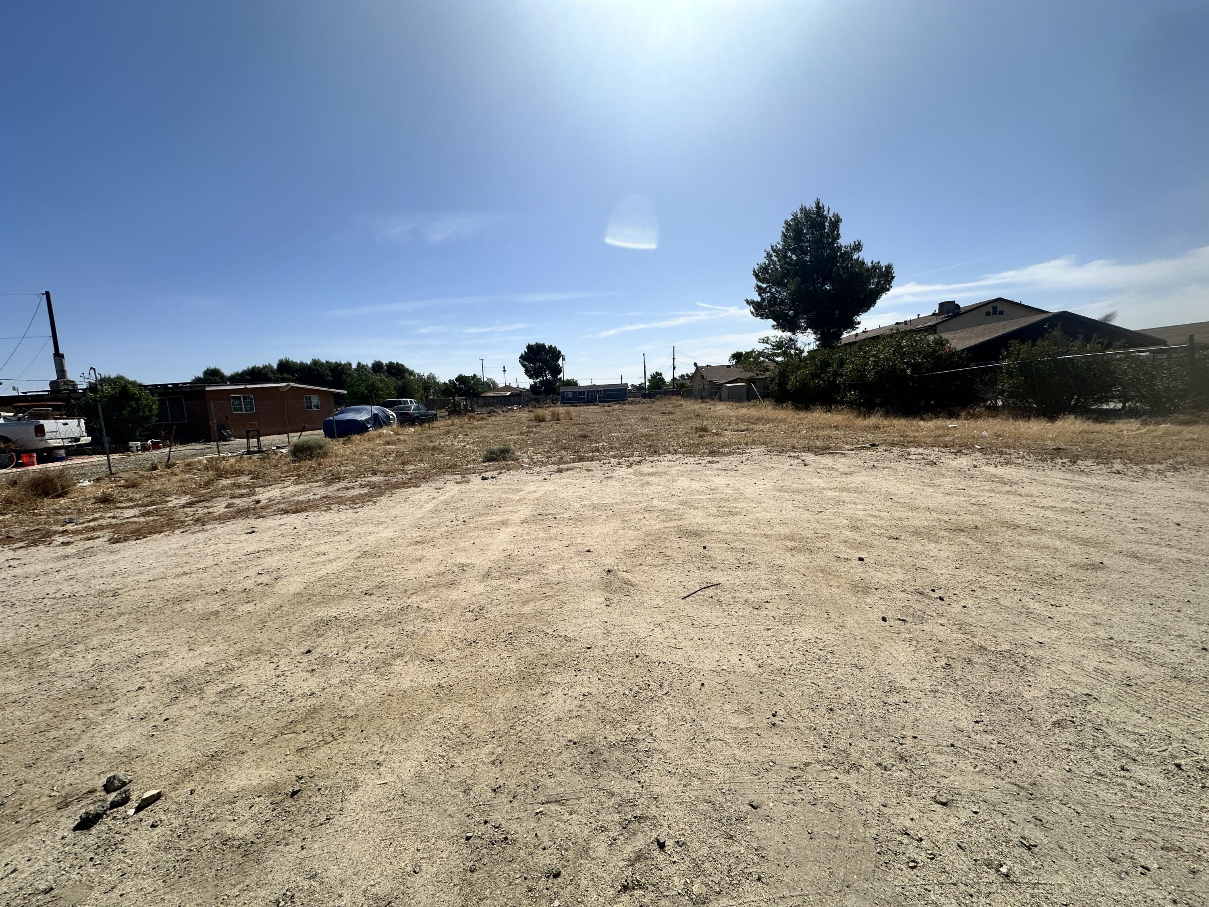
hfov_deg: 102.1
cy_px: 454
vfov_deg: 85.7
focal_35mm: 14
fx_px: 489
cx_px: 604
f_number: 2.2
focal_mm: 2.22
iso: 40
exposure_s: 1/4132
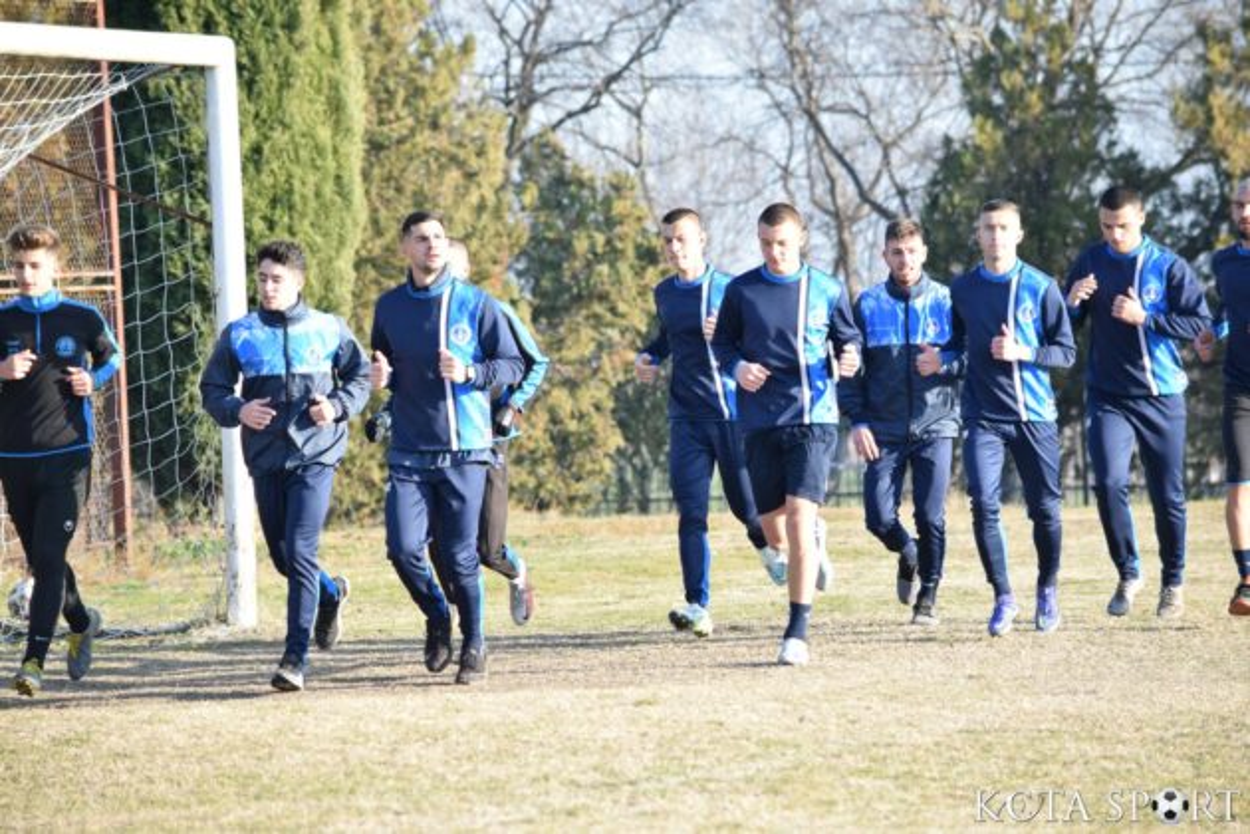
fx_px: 8853
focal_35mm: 255
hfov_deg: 8.1
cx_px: 625
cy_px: 417
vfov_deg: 5.4
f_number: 5
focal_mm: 170
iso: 800
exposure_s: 1/800
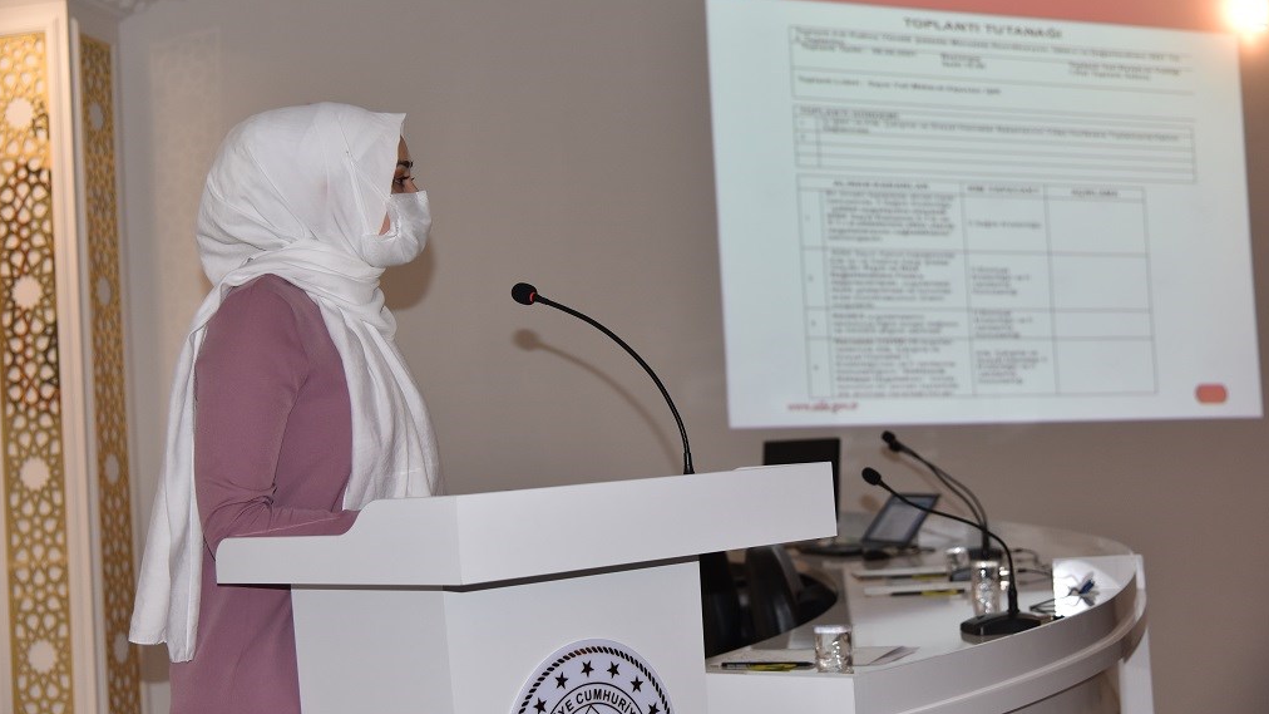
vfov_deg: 22.6
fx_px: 1783
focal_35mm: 53
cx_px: 631
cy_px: 341
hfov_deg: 39.2
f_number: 4
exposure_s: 1/160
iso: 1000
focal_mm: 50
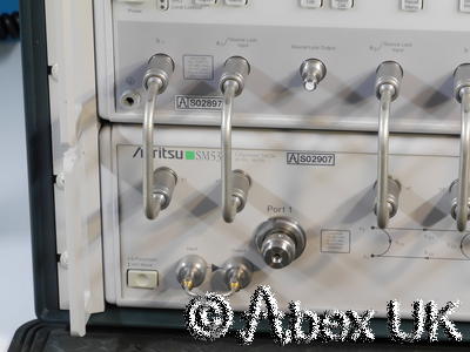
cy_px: 176
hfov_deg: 12.2
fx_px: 2200
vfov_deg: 9.2
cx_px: 235
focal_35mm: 162
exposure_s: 1/2.5
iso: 800
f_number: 14
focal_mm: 81
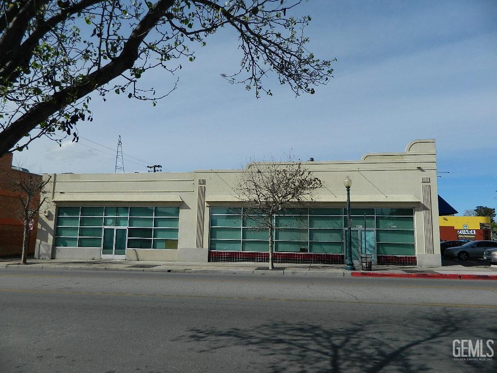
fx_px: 359
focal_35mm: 25
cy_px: 186
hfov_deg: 69.4
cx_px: 248
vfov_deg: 54.9
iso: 80
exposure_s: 1/400
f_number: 8.7
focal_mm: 4.5
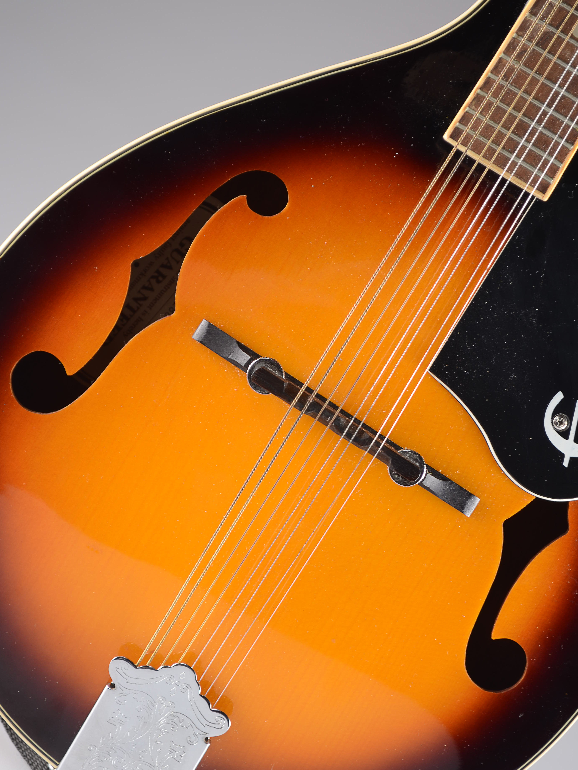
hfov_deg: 18.0
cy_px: 423
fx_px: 1826
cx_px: 289
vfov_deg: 23.8
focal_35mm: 82
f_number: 7.1
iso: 100
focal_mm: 50
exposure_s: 1/60
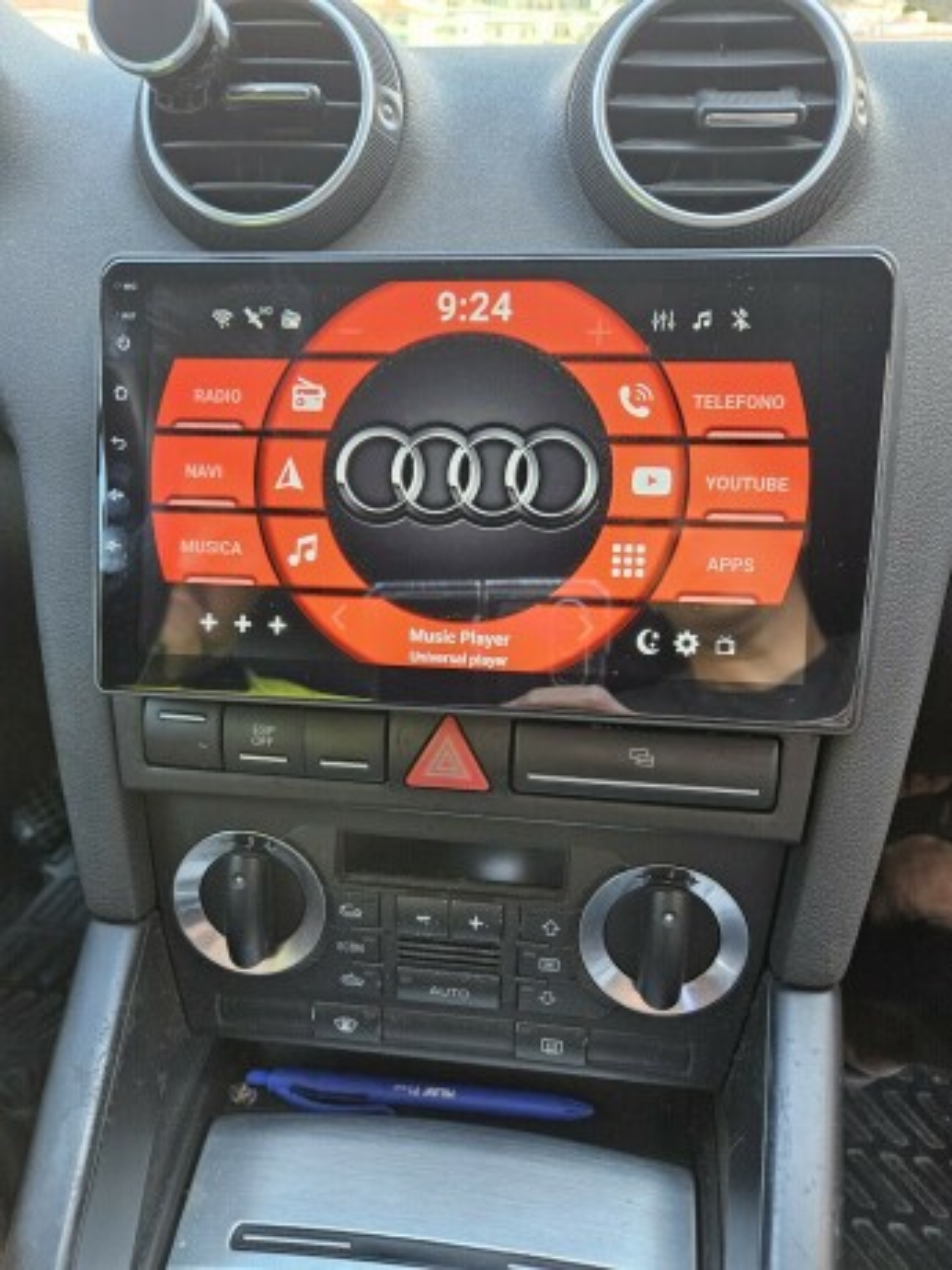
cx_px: 476
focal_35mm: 23
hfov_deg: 58.9
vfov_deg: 73.9
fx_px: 843
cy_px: 635
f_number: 1.8
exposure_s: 1/142
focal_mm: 5.4
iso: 500
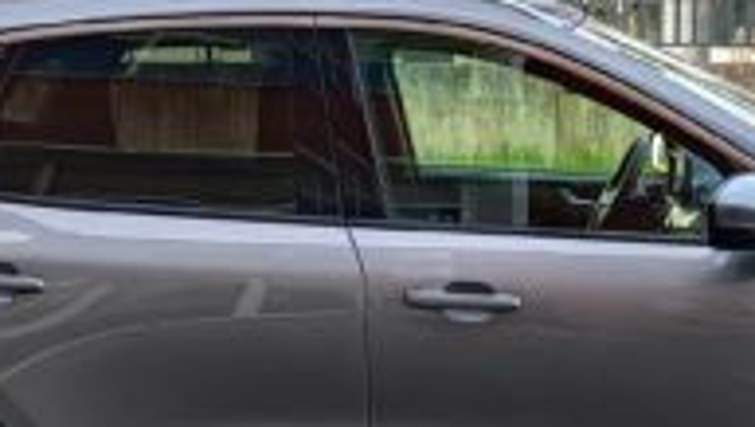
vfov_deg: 11.6
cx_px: 450
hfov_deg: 20.5
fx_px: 2084
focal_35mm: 104
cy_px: 372
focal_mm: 5.24
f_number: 1.7
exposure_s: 1/100
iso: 91
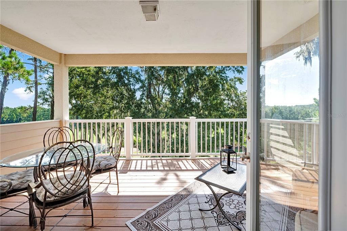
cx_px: 174
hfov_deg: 104.3
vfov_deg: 81.2
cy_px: 116
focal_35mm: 14
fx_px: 135
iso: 200
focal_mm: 14
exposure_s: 1/60
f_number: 9
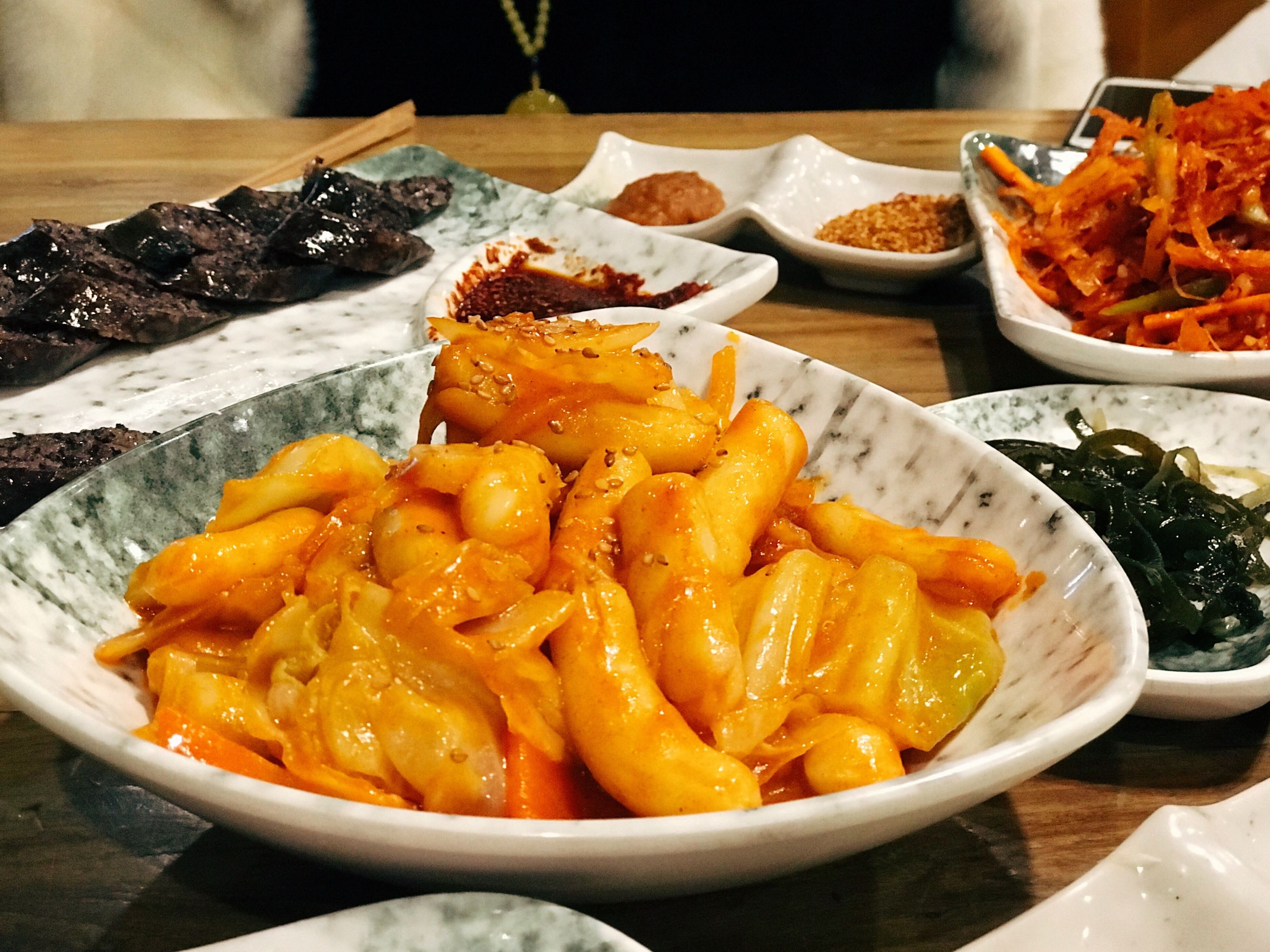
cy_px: 476
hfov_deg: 33.8
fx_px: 2091
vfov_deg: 25.7
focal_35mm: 57
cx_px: 635
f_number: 2.8
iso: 640
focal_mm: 6.6
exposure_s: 1/50
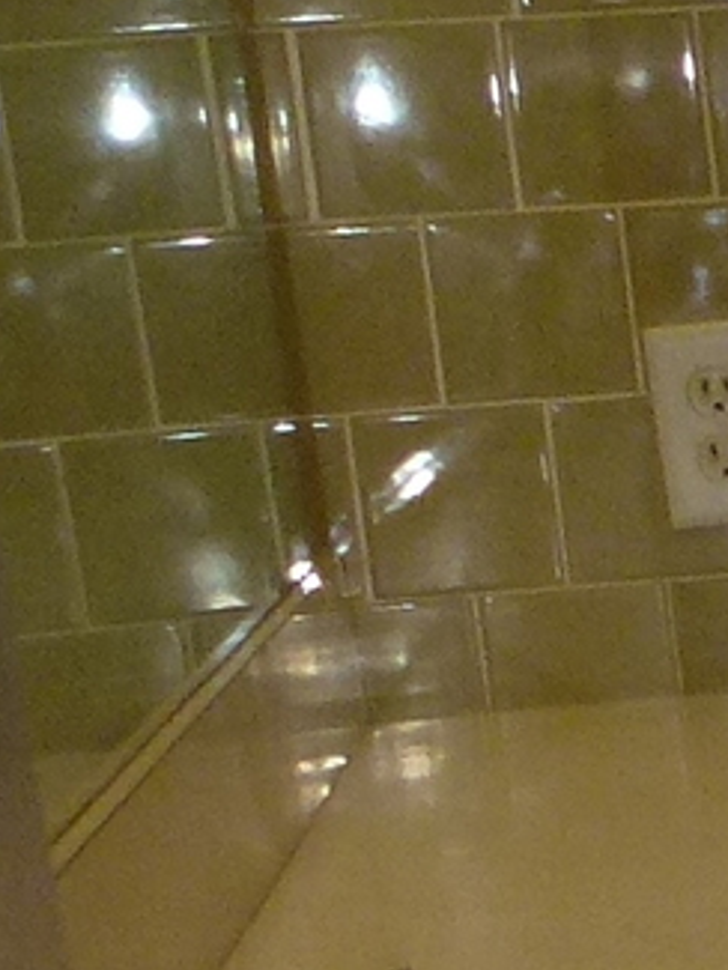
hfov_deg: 7.3
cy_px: 1310
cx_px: 2485
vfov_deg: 11.3
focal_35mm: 170
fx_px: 4764
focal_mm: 4.3
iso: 200
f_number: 3.3
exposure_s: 1/60
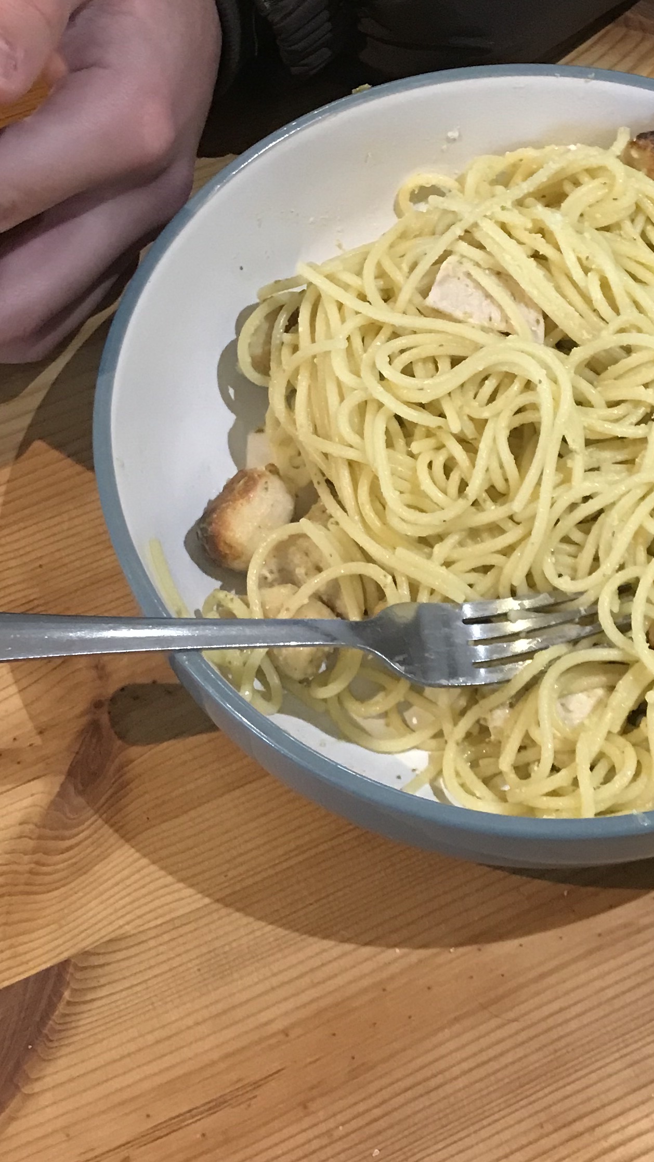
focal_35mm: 55
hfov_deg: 21.8
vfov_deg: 37.7
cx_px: 428
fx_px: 1695
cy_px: 482
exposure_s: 1/17
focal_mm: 3.99
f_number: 1.8
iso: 100
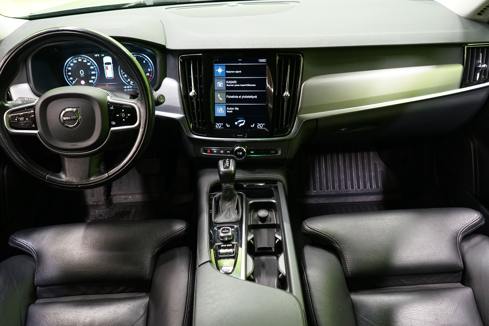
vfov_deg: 42.3
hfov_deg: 60.3
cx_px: 244
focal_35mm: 31
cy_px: 163
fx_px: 421
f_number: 5
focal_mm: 31
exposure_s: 1/15
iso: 2500
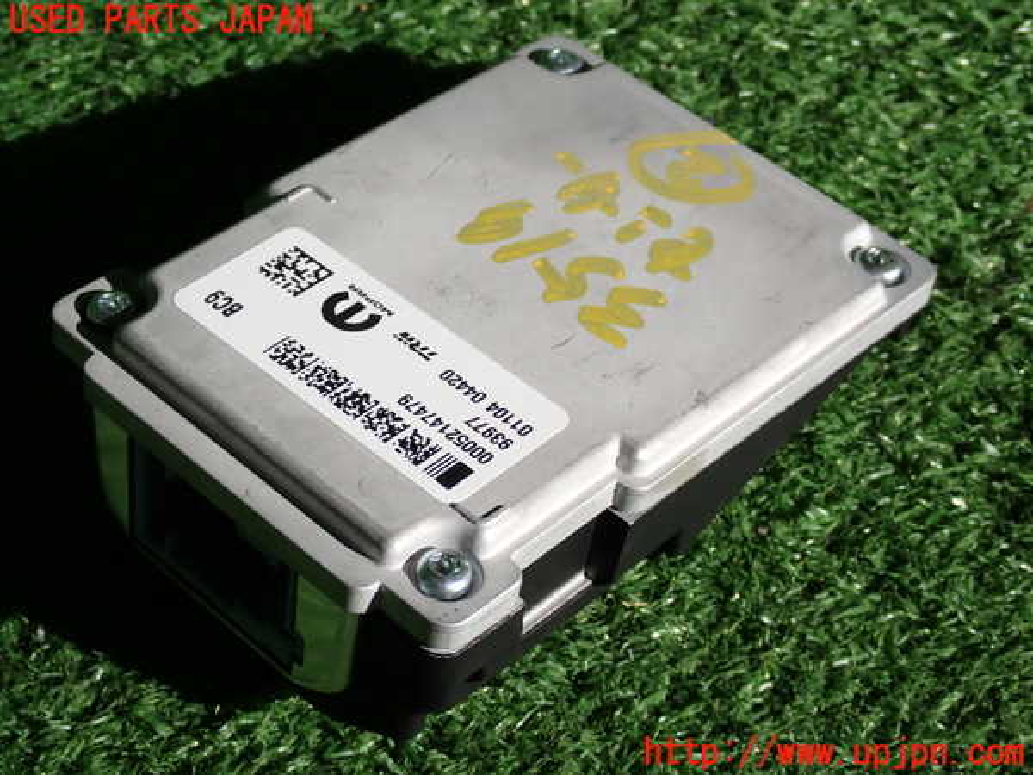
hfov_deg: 25.3
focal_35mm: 77
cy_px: 388
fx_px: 2298
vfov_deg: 19.1
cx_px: 516
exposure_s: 1/500
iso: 100
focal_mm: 13.65
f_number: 5.6
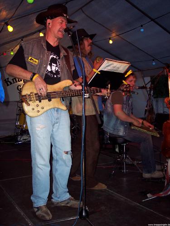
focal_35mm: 39
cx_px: 85
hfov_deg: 36.8
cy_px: 113
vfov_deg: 47.9
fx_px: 255
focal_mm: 8
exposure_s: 1/60
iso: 100
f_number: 2.8
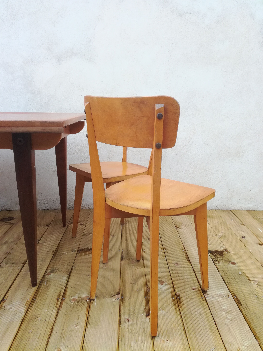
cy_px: 176
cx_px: 132
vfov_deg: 65.3
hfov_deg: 51.4
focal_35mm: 27
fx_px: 274
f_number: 2
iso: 100
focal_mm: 3.79
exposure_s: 1/33.3
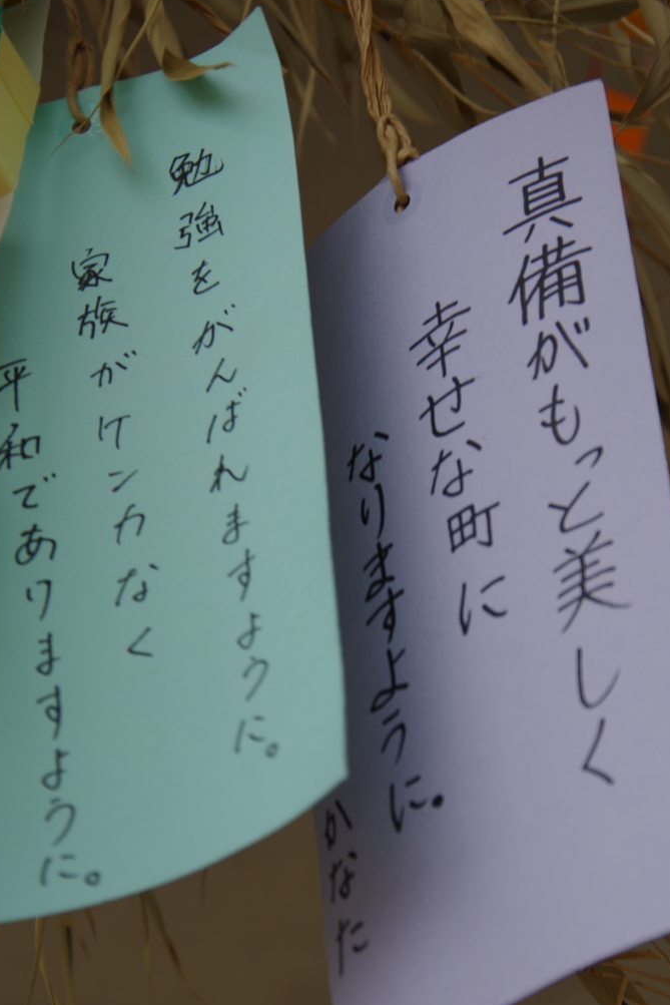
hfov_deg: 9.8
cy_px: 570
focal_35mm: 140
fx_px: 3907
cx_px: 373
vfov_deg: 14.6
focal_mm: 78
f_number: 5.6
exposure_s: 1/250
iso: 100
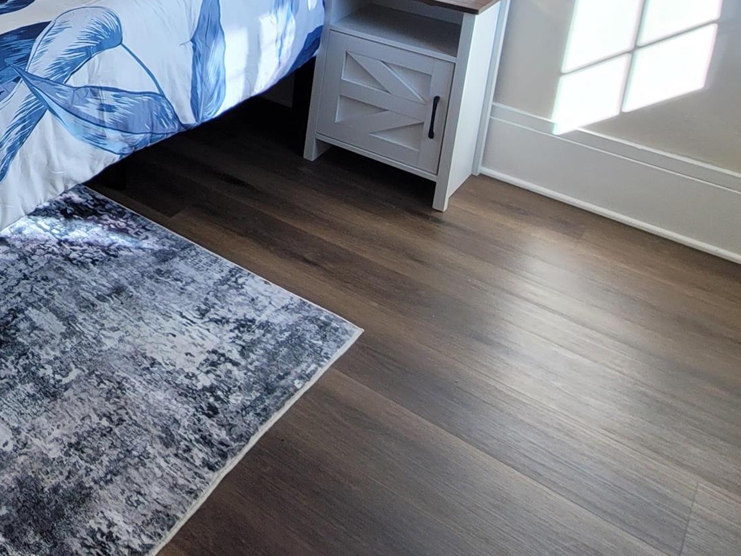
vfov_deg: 32.5
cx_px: -136
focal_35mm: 36
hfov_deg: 38.7
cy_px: -116
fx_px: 771
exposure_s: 1/129
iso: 64
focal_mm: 2.2
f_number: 2.2
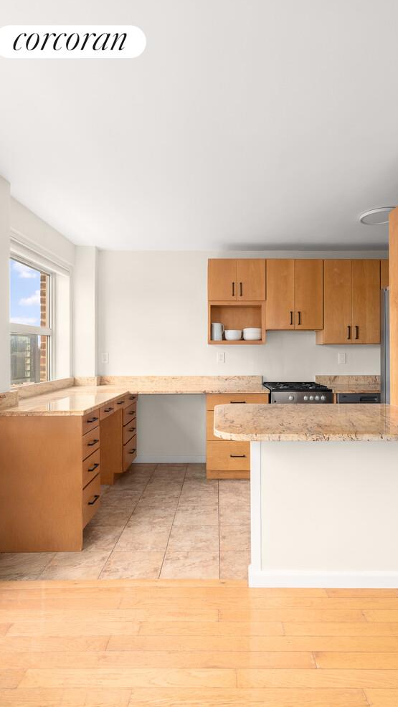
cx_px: 199
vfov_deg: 95.9
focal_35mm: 17
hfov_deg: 63.9
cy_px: 350
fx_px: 319
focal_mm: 16
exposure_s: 1/5
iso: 500
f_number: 11
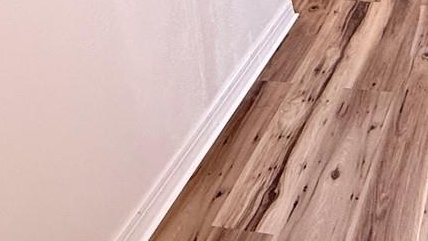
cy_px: -207
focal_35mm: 57
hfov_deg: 34.8
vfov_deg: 17.0
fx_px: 647
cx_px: 374
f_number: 2.2
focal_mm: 2.22
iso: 125
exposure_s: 1/120
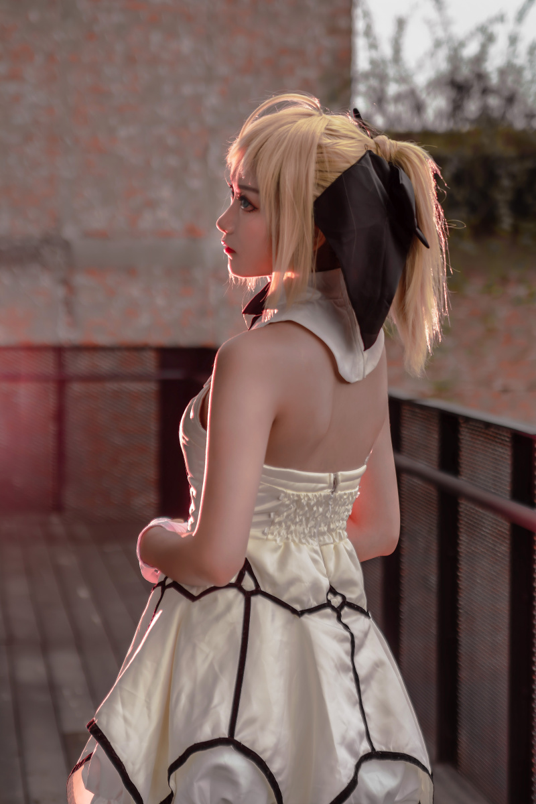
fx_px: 2512
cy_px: 402
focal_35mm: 112
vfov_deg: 18.2
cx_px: 268
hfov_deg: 12.2
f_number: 3.2
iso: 100
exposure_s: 1/160
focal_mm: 75
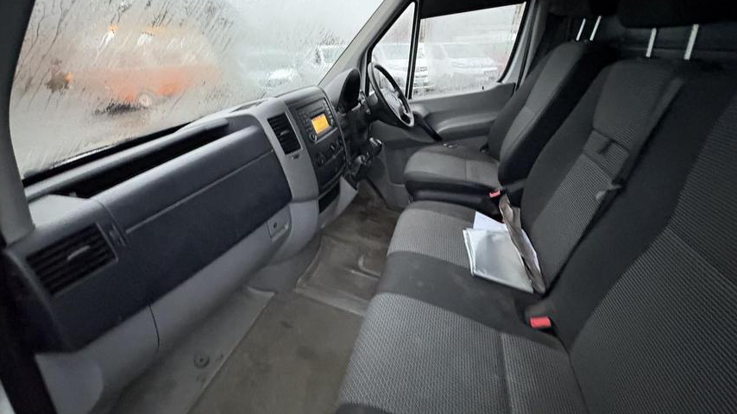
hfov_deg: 99.3
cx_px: 353
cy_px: 141
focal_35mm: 16
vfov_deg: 65.4
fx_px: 313
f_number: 2.2
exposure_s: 1/38
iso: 1000
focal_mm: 2.22
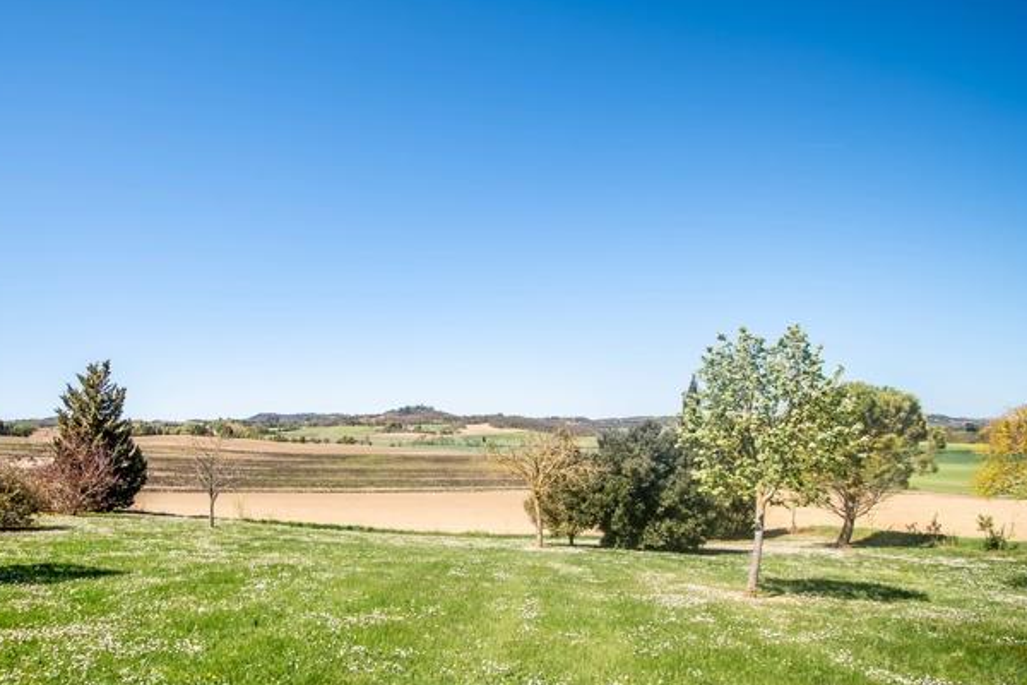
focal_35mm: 20
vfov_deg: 60.8
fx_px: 571
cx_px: 387
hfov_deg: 82.4
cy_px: 444
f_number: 5.6
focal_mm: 10
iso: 100
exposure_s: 1/400
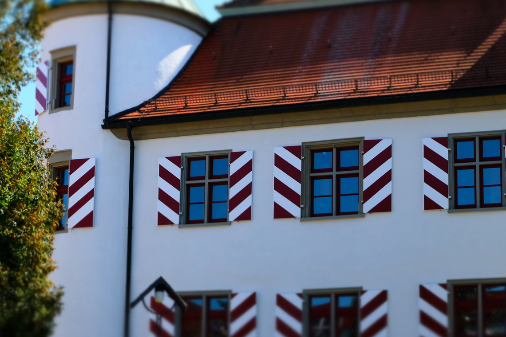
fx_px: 1335
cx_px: 346
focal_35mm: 95
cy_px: 239
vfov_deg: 14.4
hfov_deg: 21.4
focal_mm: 31
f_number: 5.6
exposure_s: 1/900
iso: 400
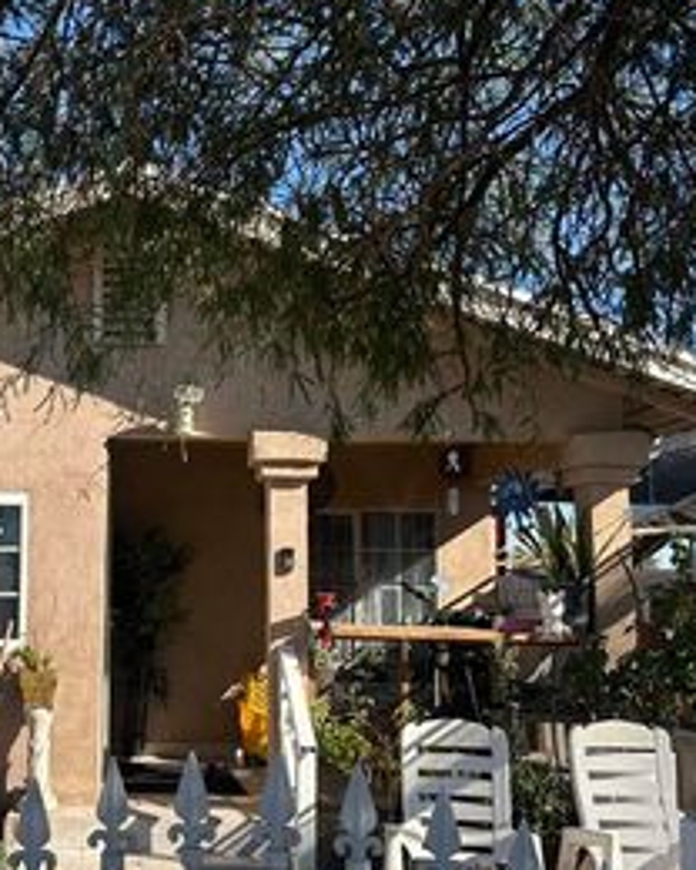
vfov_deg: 41.1
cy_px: 473
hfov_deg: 32.3
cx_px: 120
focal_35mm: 45
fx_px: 1159
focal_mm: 6.86
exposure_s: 1/2660
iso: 80
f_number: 1.78
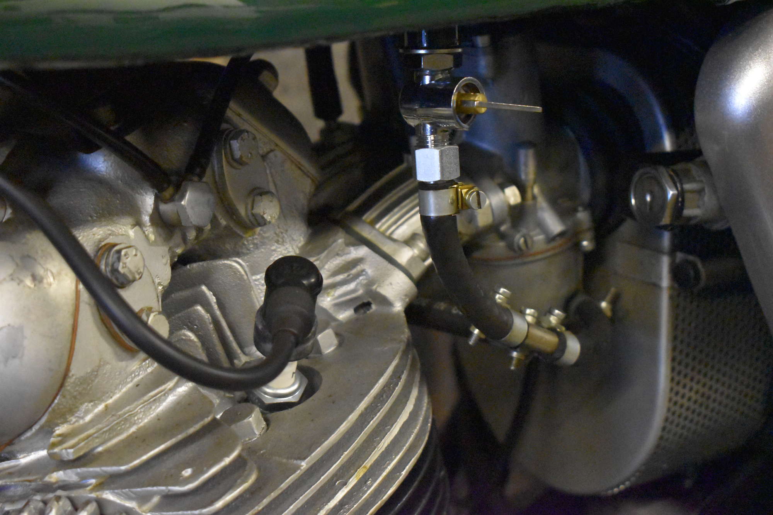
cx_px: 386
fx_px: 1481
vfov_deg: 19.7
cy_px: 258
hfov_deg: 29.2
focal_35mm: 69
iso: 12800
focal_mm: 46
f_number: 5.3
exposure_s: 1/100
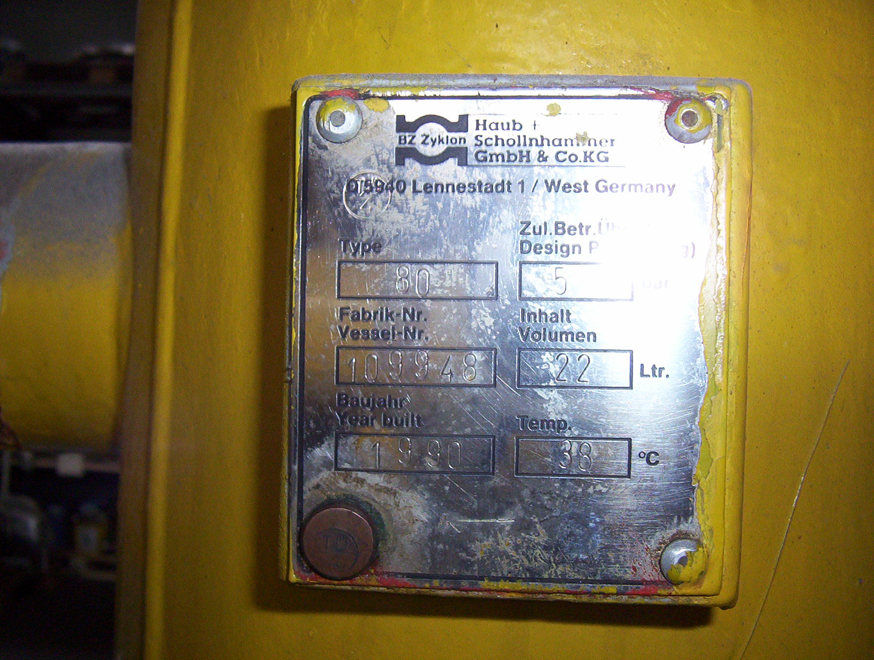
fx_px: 987
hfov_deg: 47.8
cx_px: 437
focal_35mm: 39
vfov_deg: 37.0
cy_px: 330
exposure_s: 1/60
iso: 140
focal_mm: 5.26
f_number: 3.84
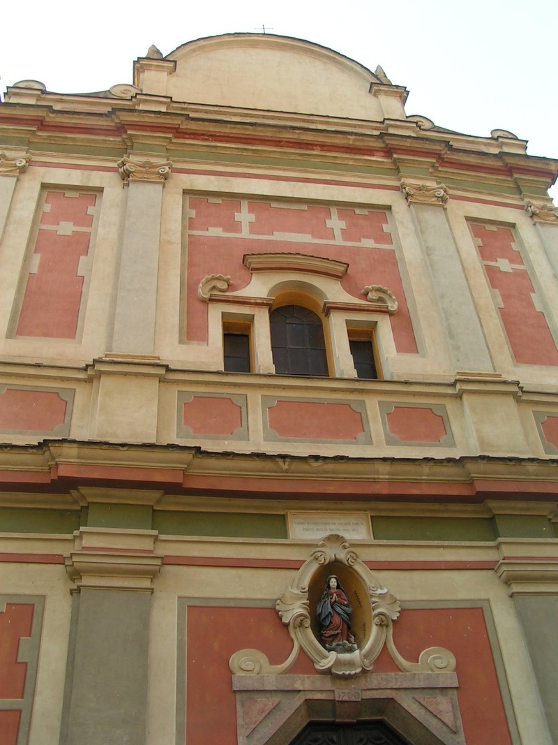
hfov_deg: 37.7
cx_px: 279
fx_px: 817
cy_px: 372
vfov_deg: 49.0
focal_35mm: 38
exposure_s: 1/60
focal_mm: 5.8
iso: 50
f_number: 5.6
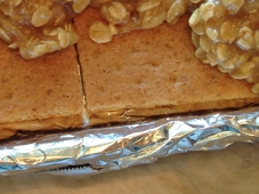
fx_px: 695
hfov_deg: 20.9
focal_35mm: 93
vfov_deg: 15.1
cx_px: 59
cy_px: -64
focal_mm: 4.12
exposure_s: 1/40
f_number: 2.4
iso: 50
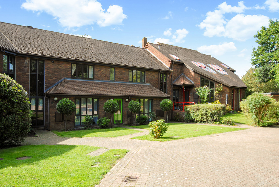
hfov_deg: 73.7
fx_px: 186
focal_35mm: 24
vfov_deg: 53.2
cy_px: 94
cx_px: 140
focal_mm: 16
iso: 200
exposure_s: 1/320
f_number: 5
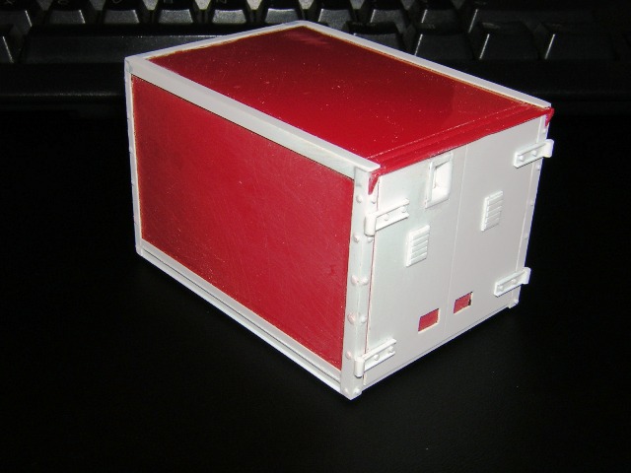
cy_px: 236
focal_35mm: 51
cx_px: 316
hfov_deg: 37.5
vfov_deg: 28.6
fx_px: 930
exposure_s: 1/60.1
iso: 100
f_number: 6.2
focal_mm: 6.6
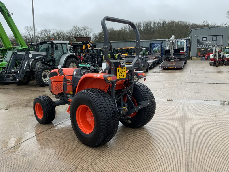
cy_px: 86
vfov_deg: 48.2
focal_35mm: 29
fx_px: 192
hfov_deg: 61.7
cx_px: 114
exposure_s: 1/122
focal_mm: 3
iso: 32
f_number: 1.8
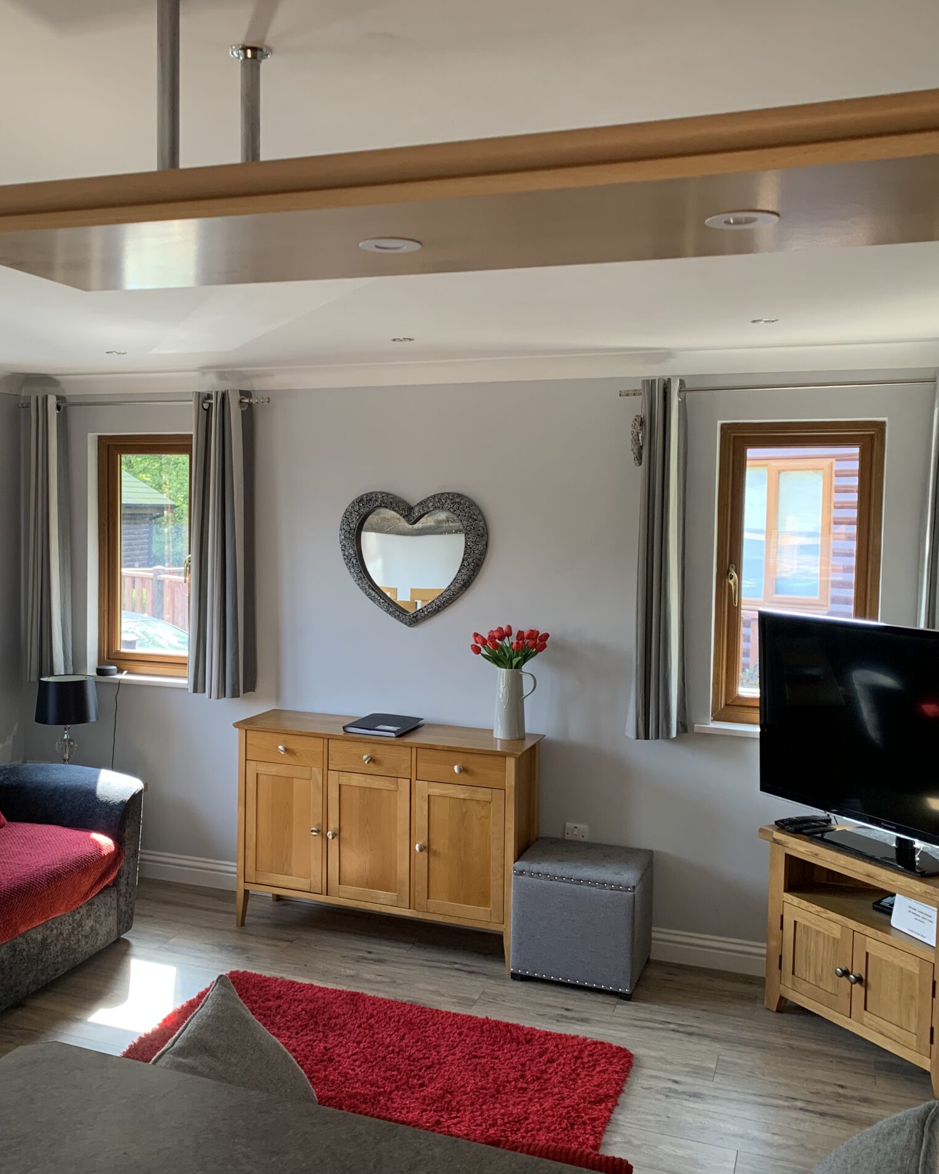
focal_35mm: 34
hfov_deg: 42.8
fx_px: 1181
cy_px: 587
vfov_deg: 52.8
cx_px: 320
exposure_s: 1/116
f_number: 1.8
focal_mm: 4.25
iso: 100
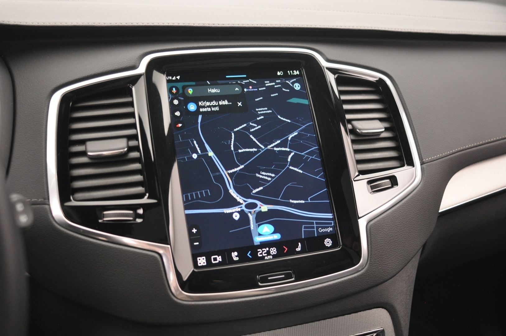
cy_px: 168
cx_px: 253
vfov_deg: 36.8
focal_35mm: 36
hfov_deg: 53.2
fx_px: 505
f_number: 2.8
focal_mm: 24
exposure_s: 1/30
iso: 900
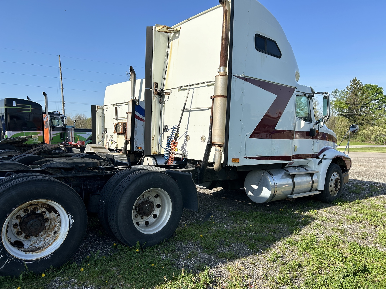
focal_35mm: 26
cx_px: 193
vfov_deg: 53.1
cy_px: 144
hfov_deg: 67.3
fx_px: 290
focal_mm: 5.7
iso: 50
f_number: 1.5
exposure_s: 1/3831
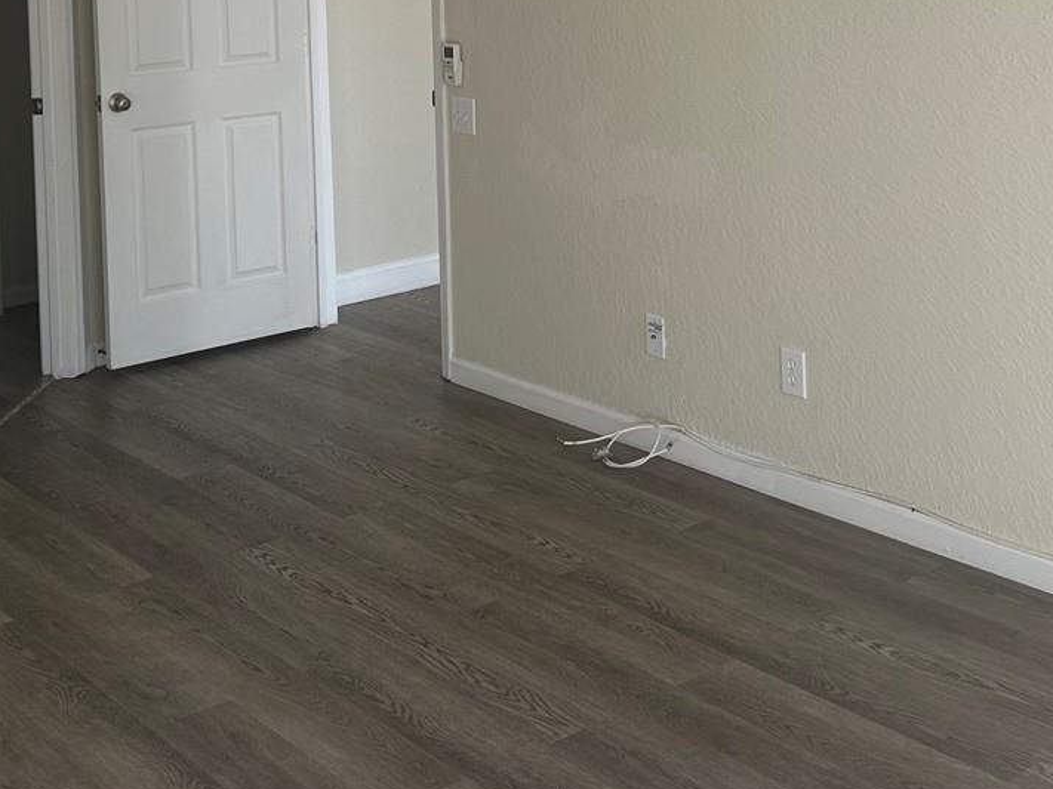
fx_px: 1642
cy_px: 16
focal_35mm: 54
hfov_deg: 35.5
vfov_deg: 25.8
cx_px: 437
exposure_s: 1/144
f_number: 1.78
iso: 64
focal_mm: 6.86
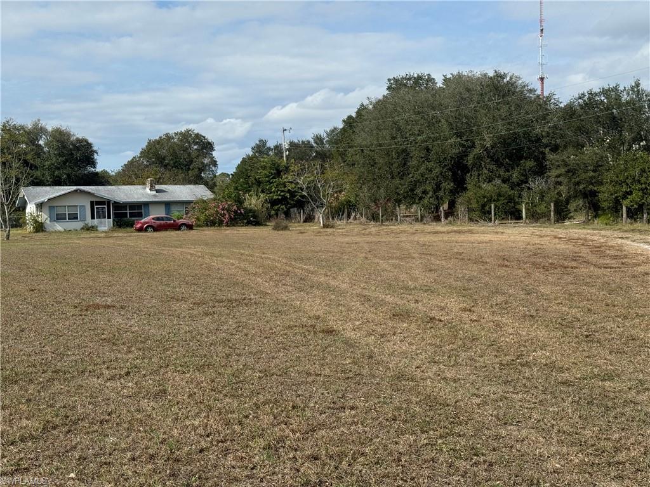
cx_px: 325
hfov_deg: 39.7
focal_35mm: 48
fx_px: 901
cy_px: 244
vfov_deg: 30.3
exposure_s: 1/6410
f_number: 1.78
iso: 80
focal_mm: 6.76
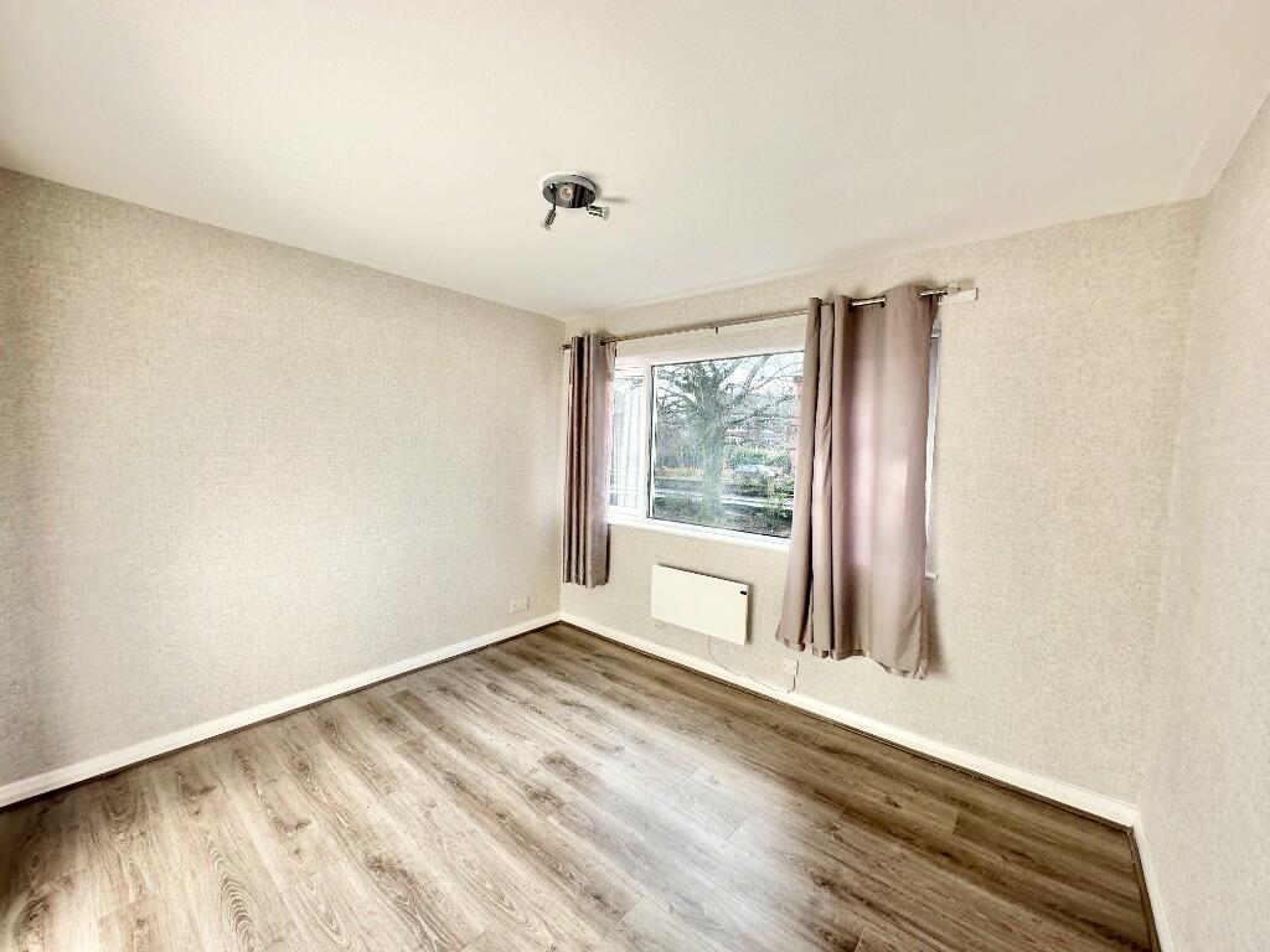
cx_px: 635
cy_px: 476
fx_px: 514
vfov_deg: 85.7
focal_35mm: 14
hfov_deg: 102.1
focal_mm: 2.22
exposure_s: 1/159
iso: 40
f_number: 2.2
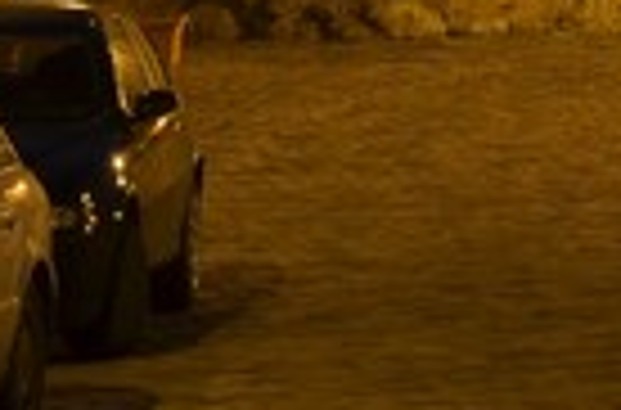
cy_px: -601
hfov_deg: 6.1
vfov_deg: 4.1
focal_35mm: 330
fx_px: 5673
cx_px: 1314
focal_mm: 38
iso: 100
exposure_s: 1/1.6
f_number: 8
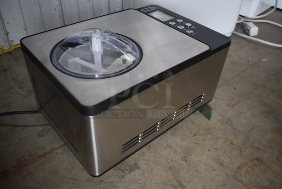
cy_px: 94
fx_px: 235
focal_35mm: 30
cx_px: 141
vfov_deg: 43.7
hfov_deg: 61.9
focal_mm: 20
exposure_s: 1/250
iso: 400
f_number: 3.8
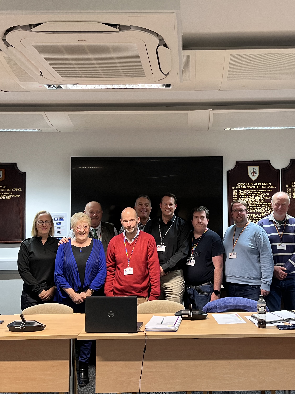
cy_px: 197
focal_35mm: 35
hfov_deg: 40.4
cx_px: 187
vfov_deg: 52.6
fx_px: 398
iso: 250
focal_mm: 5.1
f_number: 1.6
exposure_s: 1/50
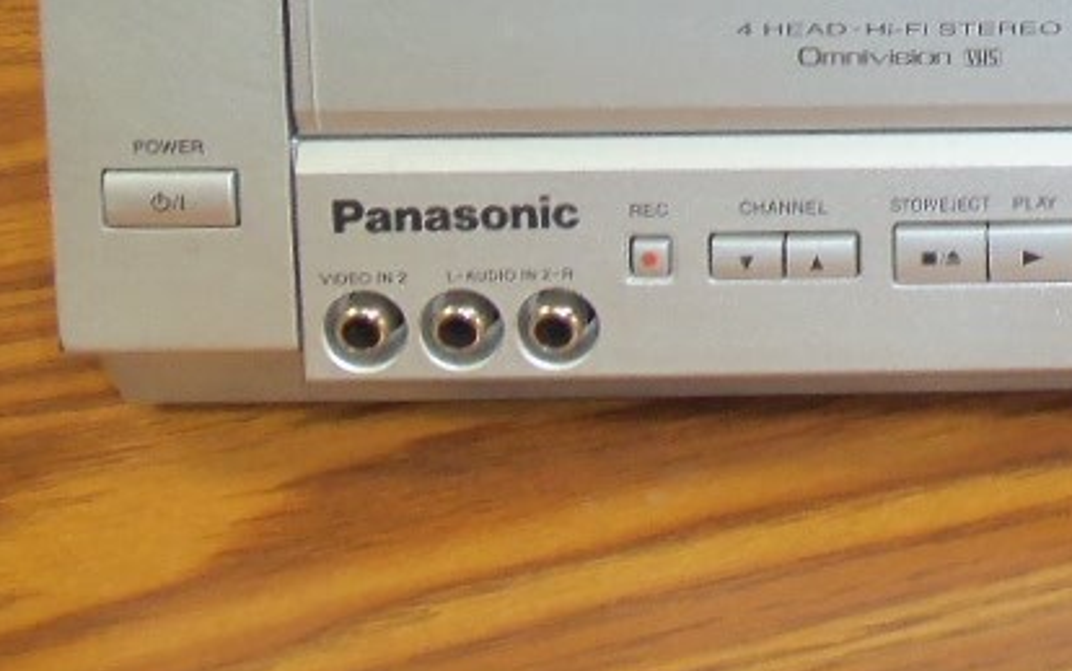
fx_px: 2776
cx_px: 1424
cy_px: -503
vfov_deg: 12.6
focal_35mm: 95
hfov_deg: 19.9
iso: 100
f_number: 3.4
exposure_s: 1/30
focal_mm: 5.2
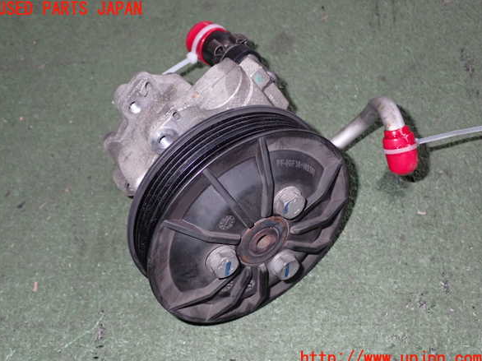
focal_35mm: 42
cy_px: 184
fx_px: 585
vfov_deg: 34.3
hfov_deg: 44.8
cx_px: 239
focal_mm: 7.31
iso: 250
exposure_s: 1/40
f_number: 8
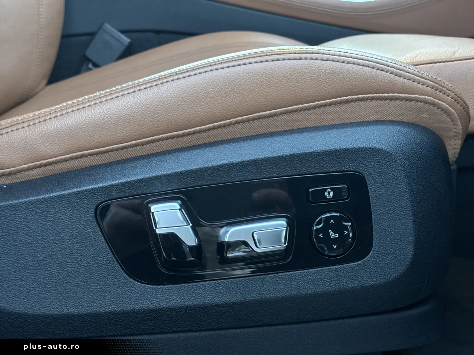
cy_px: 178
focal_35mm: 48
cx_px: 237
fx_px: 657
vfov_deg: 30.3
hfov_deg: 39.7
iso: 500
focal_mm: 6.76
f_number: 1.78
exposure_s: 1/35
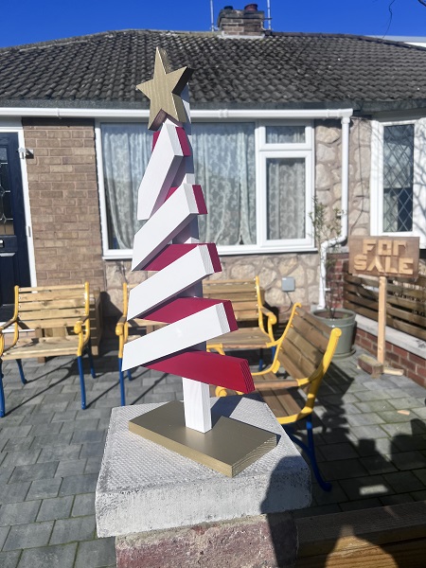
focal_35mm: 26
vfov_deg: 67.3
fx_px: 427
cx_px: 213
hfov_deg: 53.1
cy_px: 284
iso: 50
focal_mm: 5.7
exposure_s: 1/9434
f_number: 1.5
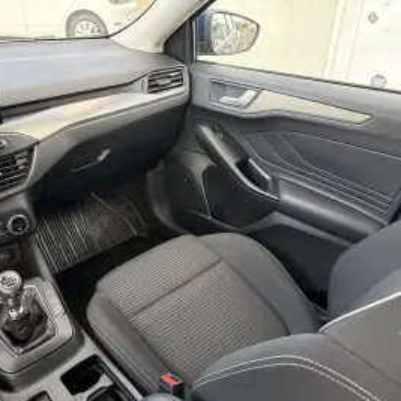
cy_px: 201
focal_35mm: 31
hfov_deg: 52.5
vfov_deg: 52.5
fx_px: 406
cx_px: 191
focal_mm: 5.96
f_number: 1.6
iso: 125
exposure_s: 1/125
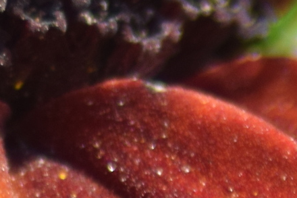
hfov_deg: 0.7
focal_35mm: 3070
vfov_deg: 0.4
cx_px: -173
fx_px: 25317
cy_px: -443
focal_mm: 300
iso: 400
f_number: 10
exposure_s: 1/320
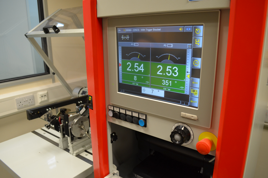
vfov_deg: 47.7
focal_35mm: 27
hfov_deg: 67.5
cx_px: 134
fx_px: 201
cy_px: 89
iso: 640
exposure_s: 1/60
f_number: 4
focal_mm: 18
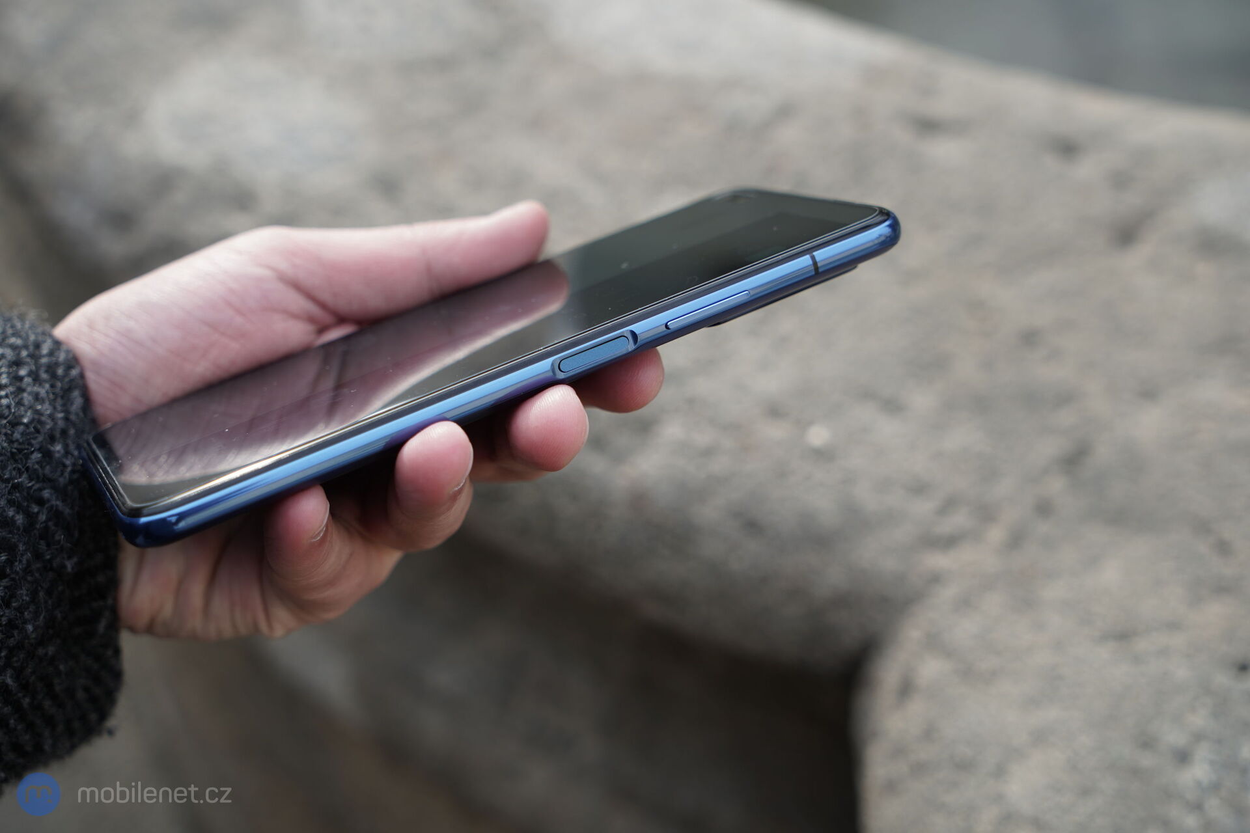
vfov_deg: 26.5
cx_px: 625
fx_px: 1771
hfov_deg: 38.9
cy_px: 416
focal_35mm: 51
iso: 125
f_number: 5.6
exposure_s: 1/160
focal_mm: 51
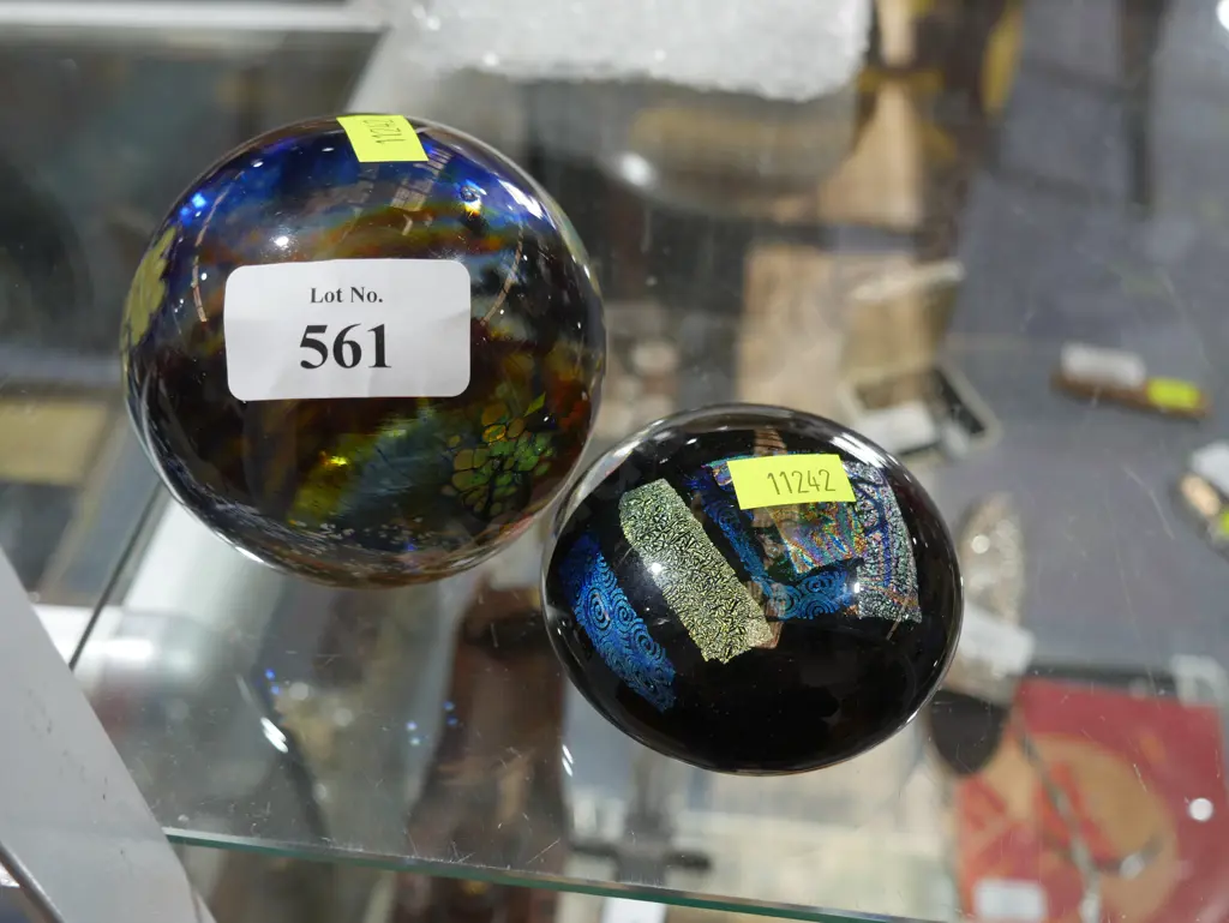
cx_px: 614
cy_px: 462
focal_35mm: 36
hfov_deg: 51.3
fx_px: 1279
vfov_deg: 39.7
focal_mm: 18
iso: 320
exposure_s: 1/60
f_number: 4
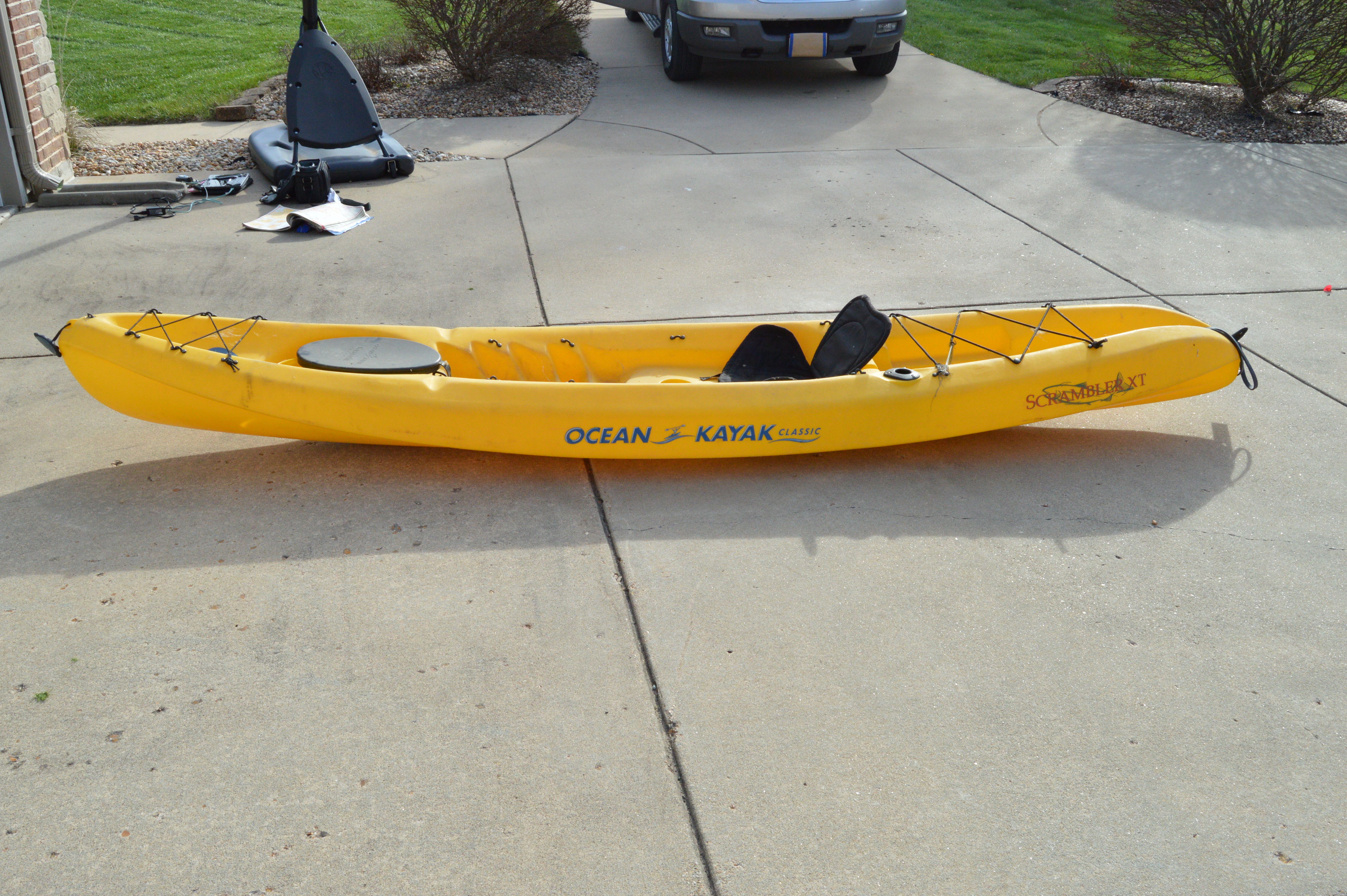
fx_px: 1121
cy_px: 448
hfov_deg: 62.0
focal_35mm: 30
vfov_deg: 43.5
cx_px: 674
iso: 800
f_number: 11
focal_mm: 20
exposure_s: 1/500
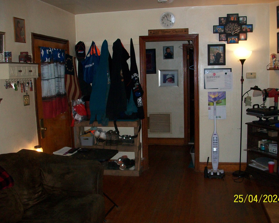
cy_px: 111
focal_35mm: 36
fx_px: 297
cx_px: 146
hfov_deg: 50.3
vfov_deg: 41.2
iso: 160
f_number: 2.8
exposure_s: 1/60
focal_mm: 5.7
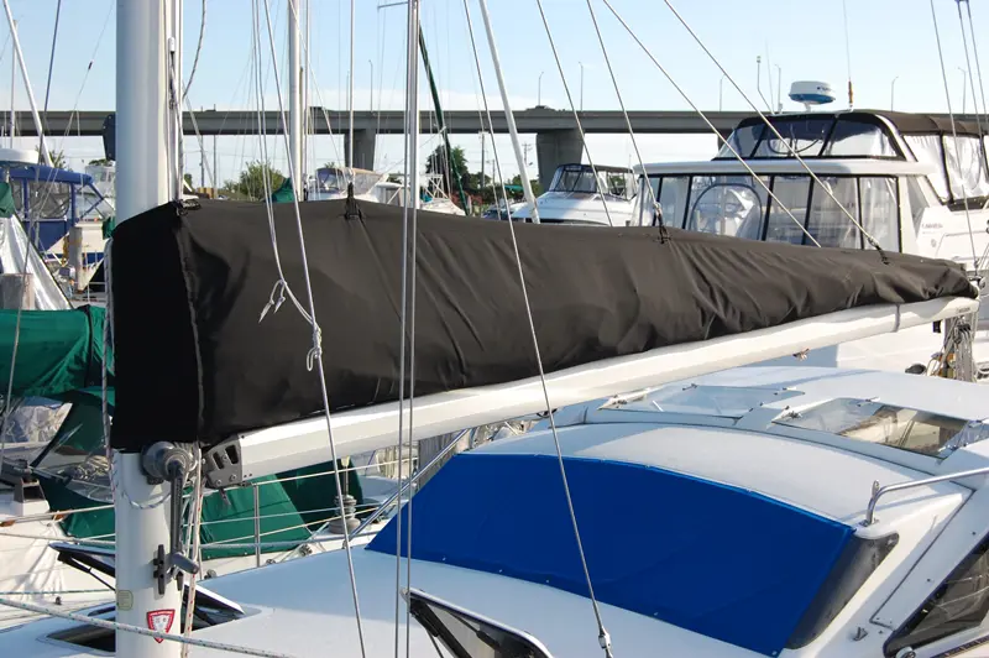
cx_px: 494
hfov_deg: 35.1
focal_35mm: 57
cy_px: 329
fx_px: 1565
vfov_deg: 23.7
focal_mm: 38
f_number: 8
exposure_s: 1/250
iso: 200
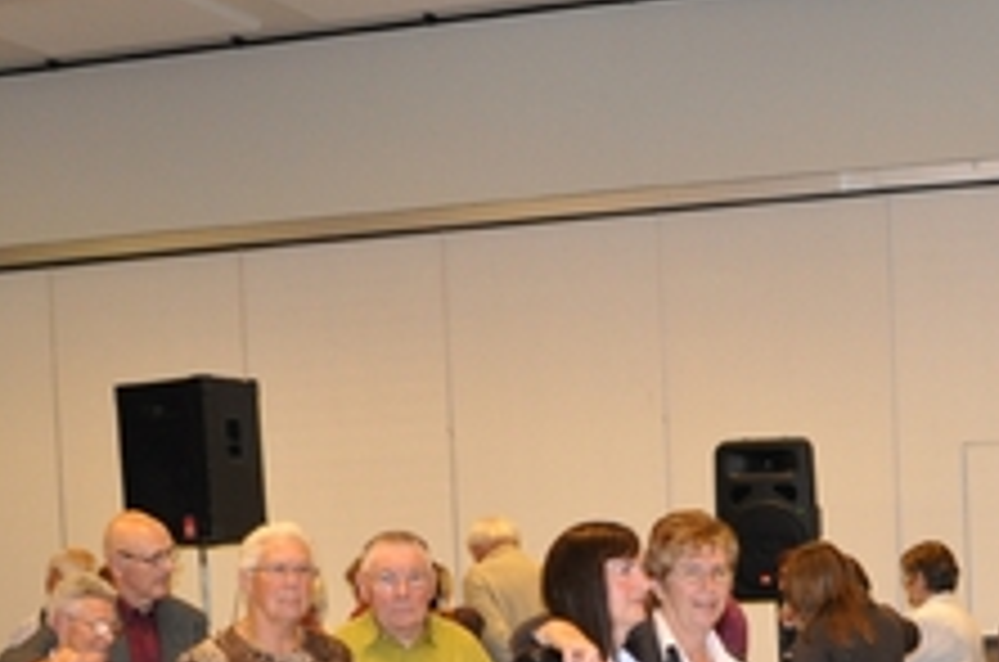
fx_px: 2243
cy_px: 712
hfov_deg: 24.7
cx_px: 806
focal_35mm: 81
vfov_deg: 16.3
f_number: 3.8
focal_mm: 20
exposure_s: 1/60
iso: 800
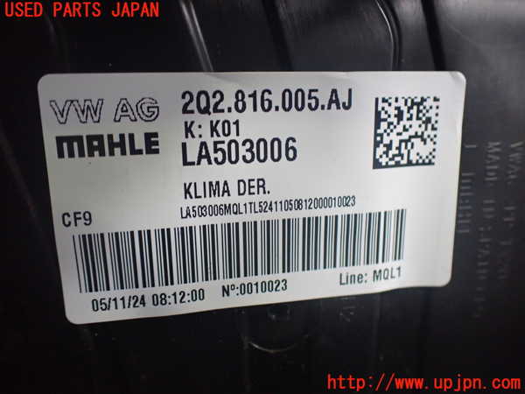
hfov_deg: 60.0
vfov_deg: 46.8
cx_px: 262
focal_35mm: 30
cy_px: 197
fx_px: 455
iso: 800
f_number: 2.3
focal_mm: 5.4
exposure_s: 1/125
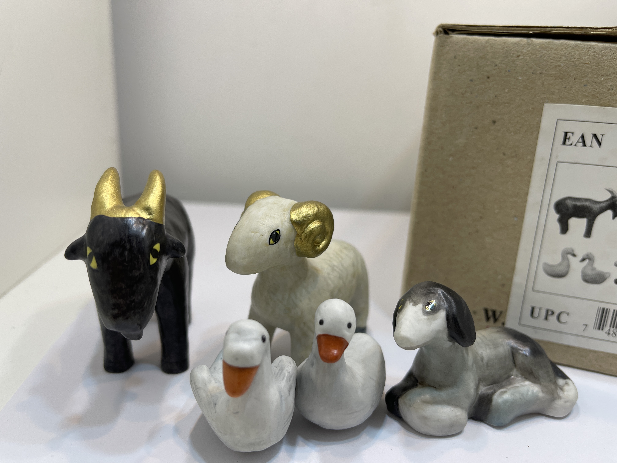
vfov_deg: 54.9
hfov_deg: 69.4
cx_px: 308
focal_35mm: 25
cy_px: 232
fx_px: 446
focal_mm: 5.1
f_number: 1.6
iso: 32
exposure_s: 1/170
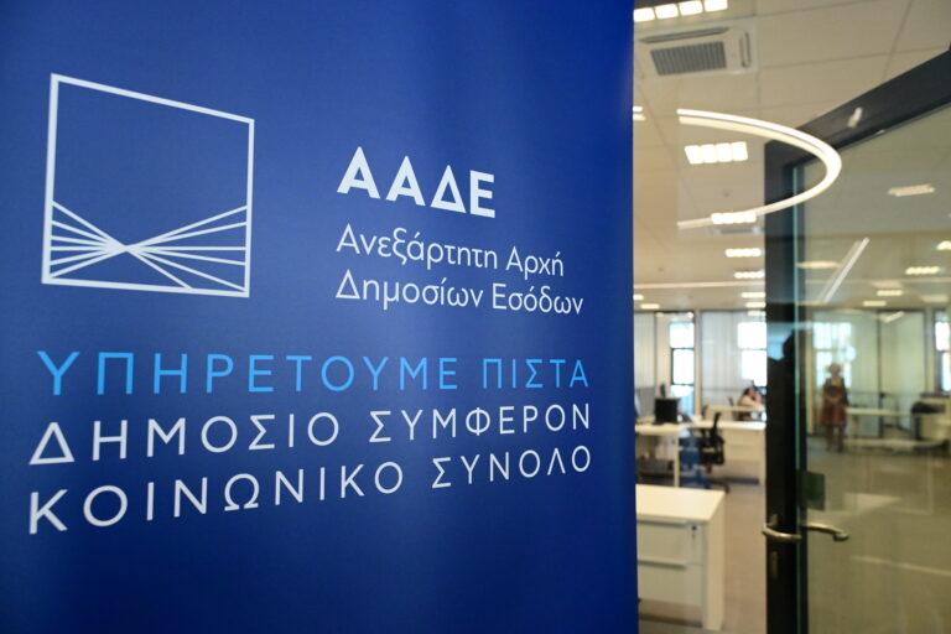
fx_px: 740
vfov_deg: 46.4
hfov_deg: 65.5
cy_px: 317
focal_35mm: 28
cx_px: 476
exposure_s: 1/320
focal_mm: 28
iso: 6400
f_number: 5
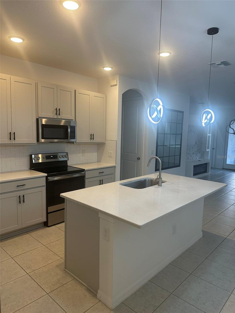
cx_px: 118
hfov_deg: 56.8
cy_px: 156
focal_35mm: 24
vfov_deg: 71.6
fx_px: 217
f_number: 1.78
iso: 125
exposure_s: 1/120
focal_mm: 6.86
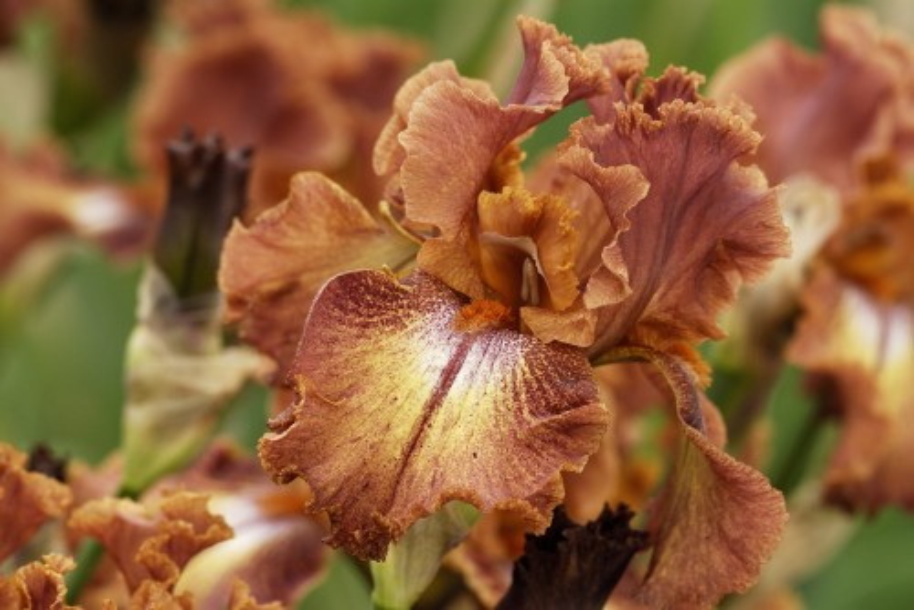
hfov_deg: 9.1
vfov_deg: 6.1
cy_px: 305
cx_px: 457
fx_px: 5716
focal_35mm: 225
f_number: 7.1
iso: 200
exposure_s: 1/200
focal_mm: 150
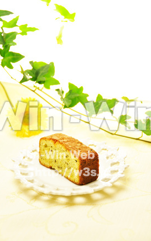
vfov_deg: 26.8
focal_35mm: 77
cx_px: 74
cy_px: 121
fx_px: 506
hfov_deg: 17.0
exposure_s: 1/30
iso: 200
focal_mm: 50
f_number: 4.8
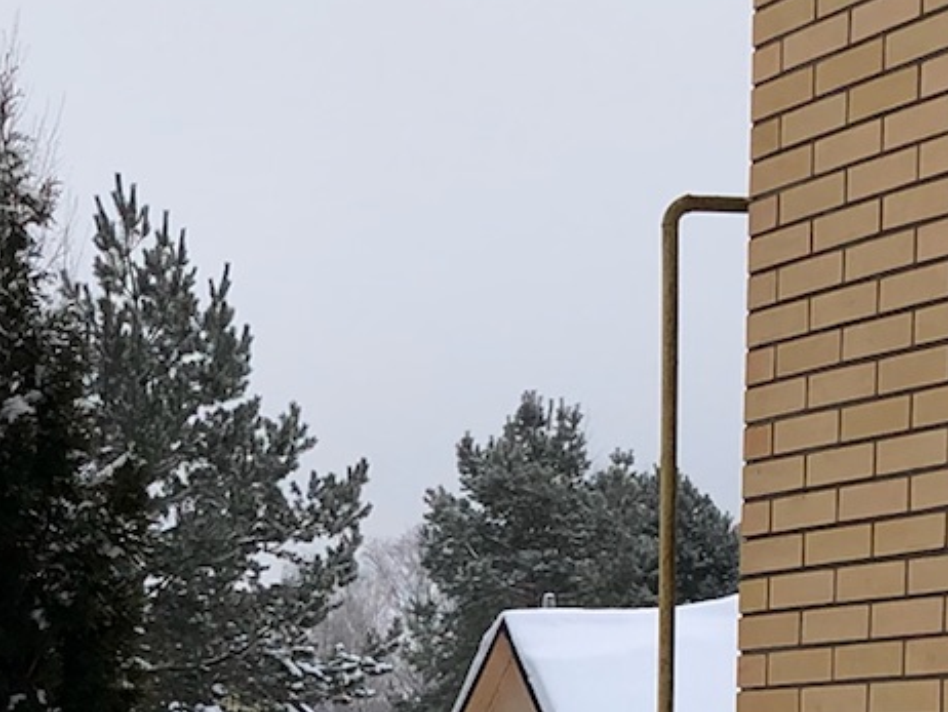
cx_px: 150
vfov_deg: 11.6
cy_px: 977
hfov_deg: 15.7
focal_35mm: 124
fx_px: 3398
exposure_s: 1/750
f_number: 1.8
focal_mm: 4
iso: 20
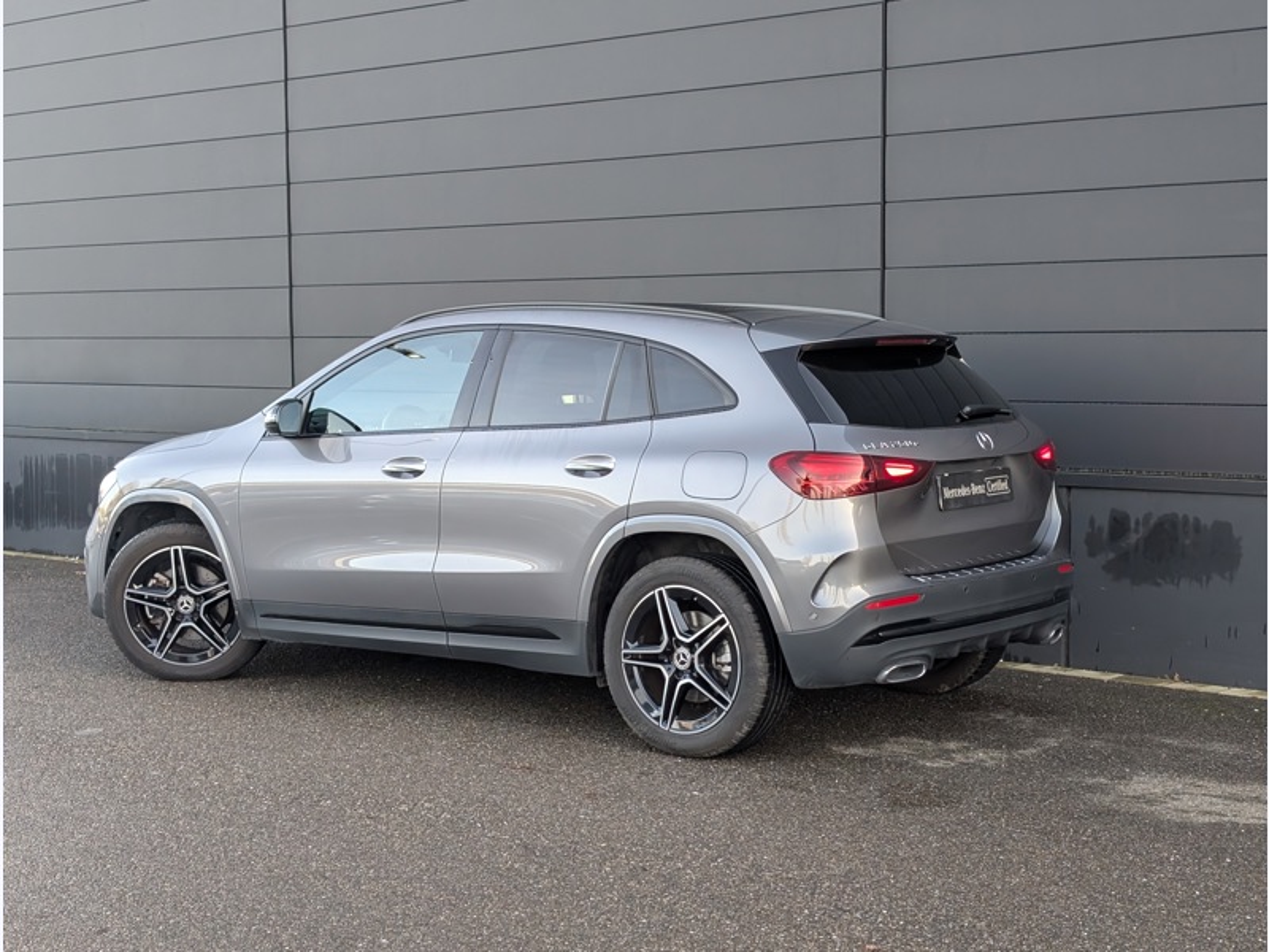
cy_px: 476
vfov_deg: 29.7
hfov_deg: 38.9
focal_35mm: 49
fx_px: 1796
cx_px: 634
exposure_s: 1/532
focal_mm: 6.9
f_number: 1.68
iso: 189
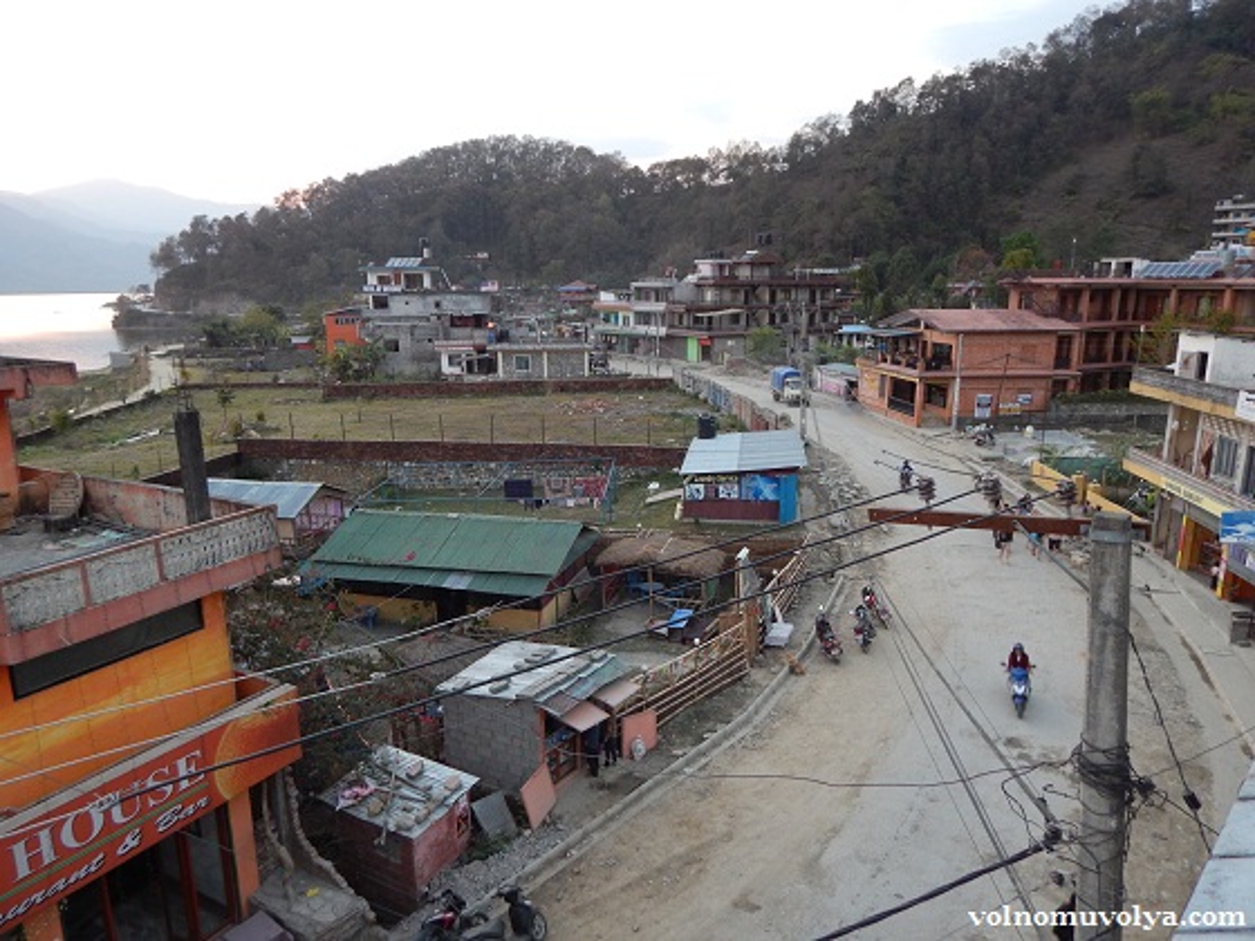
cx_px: 628
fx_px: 834
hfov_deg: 73.9
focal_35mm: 23
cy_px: 470
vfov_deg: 58.9
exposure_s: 1/30
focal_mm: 4
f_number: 3
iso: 180
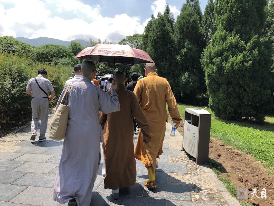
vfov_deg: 49.7
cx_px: 137
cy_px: 103
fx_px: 222
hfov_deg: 63.4
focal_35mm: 28
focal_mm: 3.99
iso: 20
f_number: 1.8
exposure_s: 1/1297
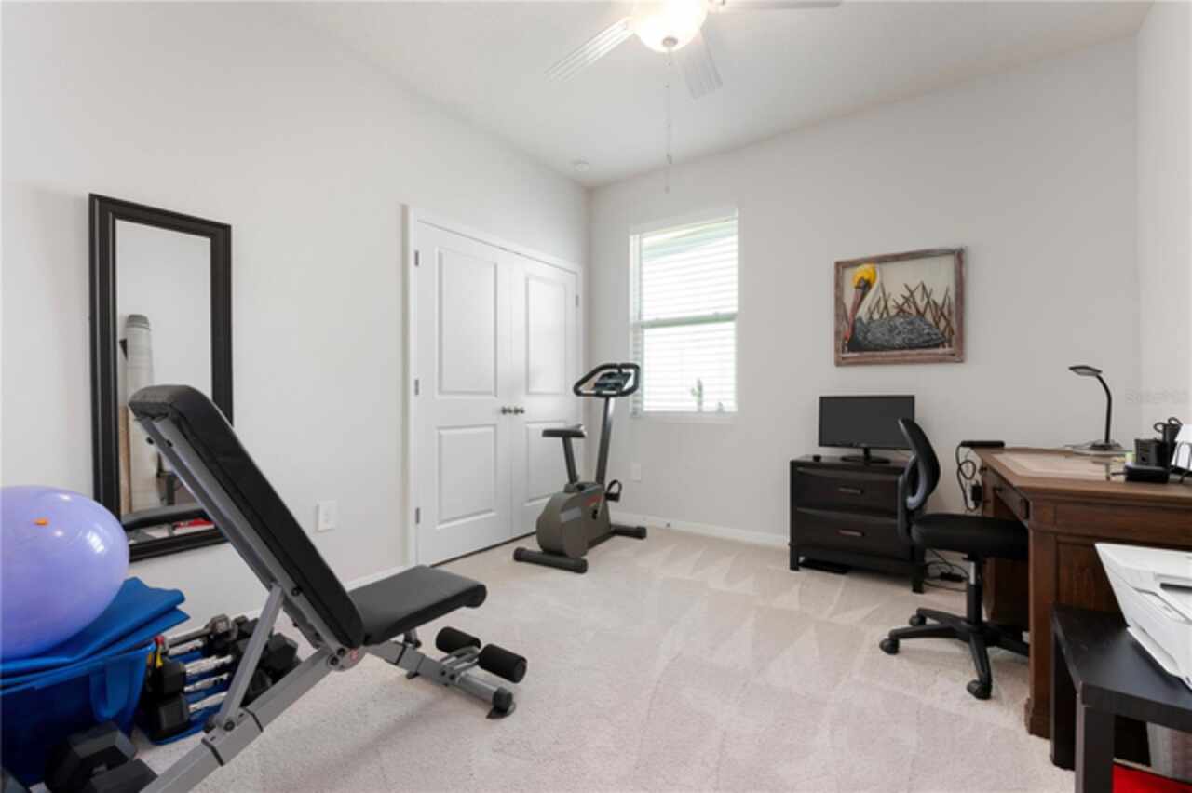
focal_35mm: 16
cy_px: 396
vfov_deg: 75.4
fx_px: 513
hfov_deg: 98.6
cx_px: 596
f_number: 8
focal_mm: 15.5
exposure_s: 1/4
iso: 500
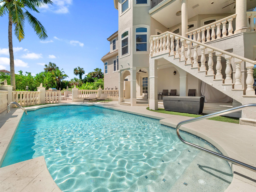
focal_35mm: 14
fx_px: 104
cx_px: 128
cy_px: 96
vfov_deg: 85.7
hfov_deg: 102.1
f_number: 7.1
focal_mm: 7
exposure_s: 1/1600
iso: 200
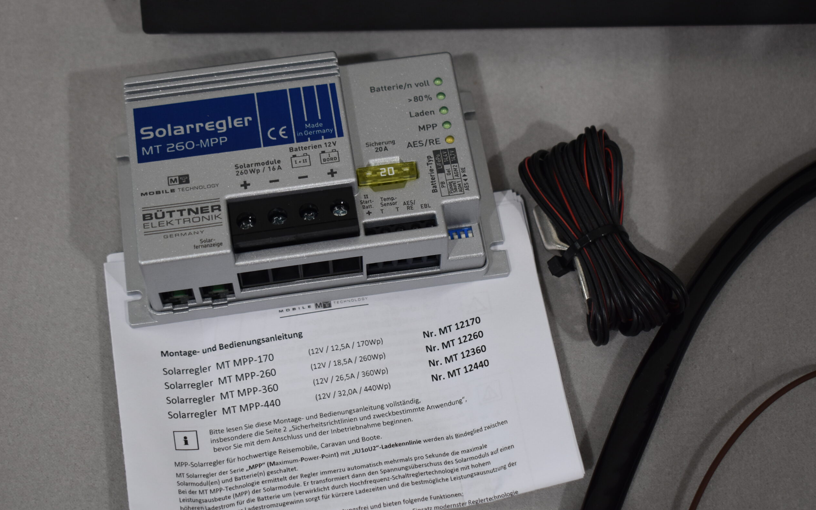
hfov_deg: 33.0
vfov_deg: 21.0
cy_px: 262
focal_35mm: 62
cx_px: 411
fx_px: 1379
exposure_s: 1/250
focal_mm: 40
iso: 640
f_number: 5
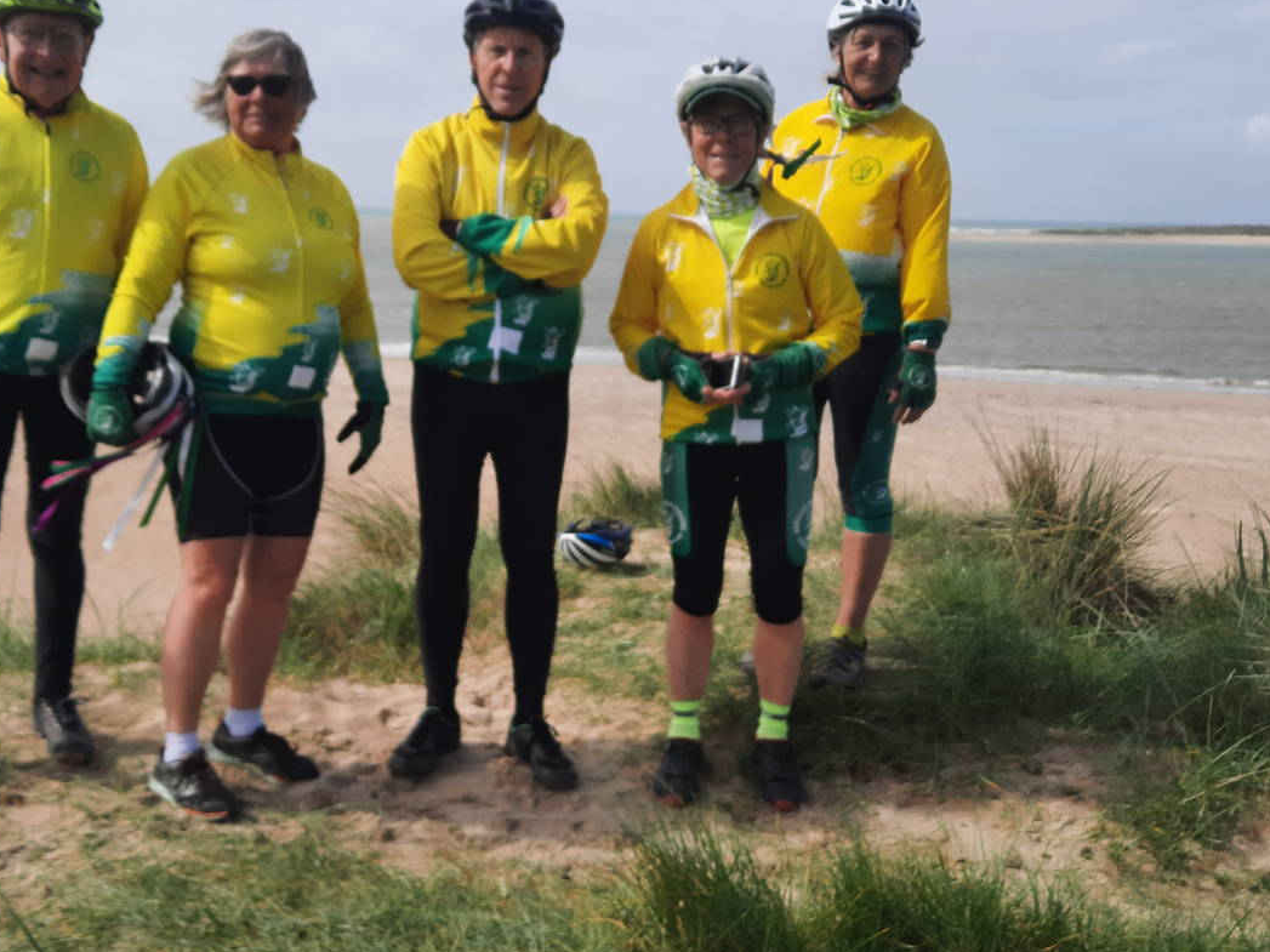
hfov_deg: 43.6
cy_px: 427
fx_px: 1577
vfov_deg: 33.6
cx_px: 511
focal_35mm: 43
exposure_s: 1/1898
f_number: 2
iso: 40
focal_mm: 4.6
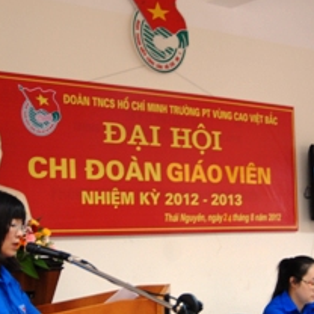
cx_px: 149
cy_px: 209
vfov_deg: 22.4
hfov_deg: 22.5
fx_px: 790
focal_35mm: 77
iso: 200
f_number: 3.8
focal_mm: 28
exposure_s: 1/10
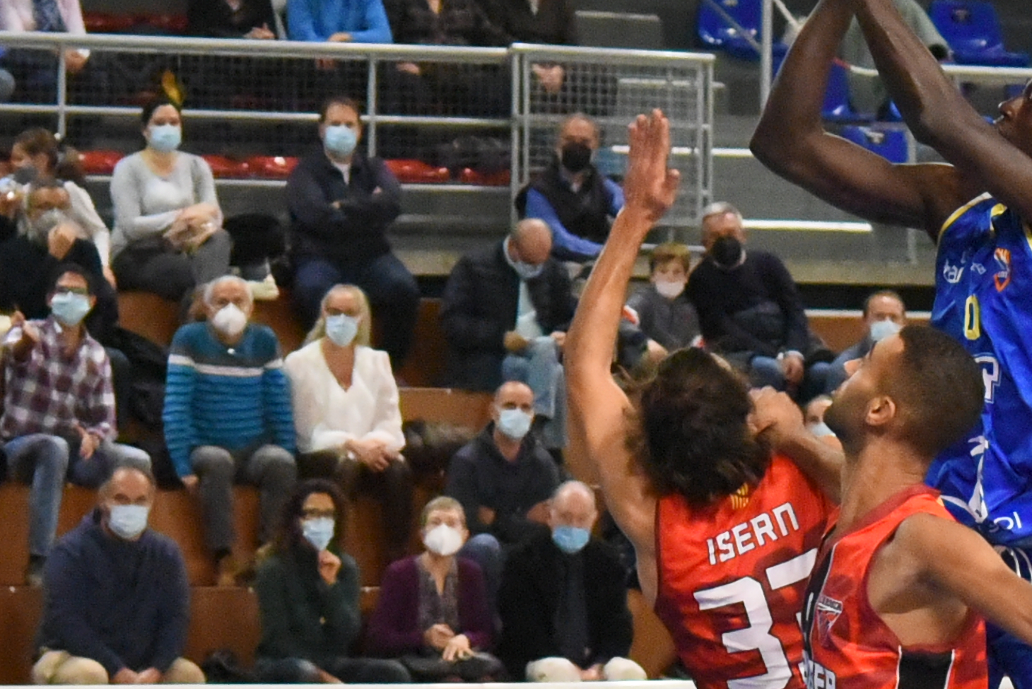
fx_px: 5908
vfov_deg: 6.7
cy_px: 198
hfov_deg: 10.0
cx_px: 454
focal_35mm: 206
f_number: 4
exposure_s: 1/800
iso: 12800
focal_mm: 50
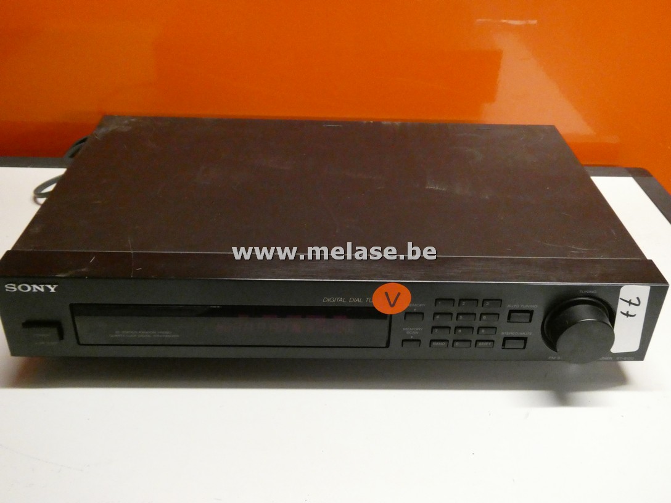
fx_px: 678
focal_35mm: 35
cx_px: 336
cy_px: 252
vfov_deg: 40.7
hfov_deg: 52.6
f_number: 3.7
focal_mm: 6.3
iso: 1600
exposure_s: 1/25
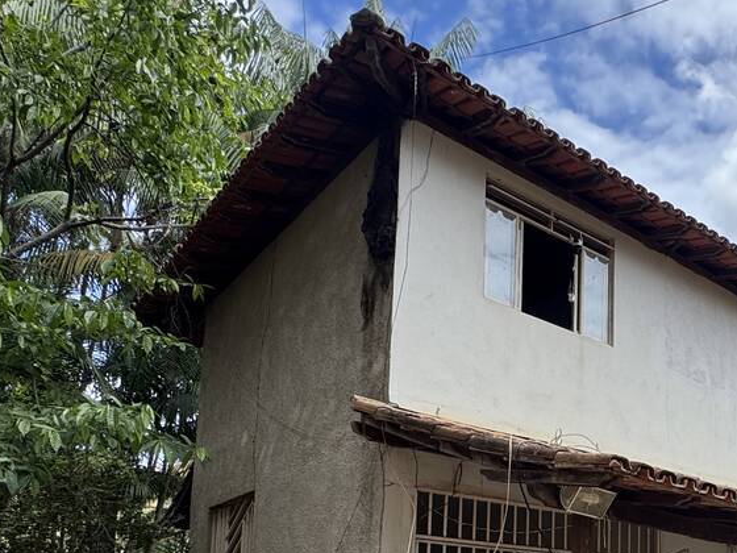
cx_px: 683
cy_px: 553
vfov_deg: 35.8
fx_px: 766
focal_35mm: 36
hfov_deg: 45.7
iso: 40
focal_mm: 2.22
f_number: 2.2
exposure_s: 1/734
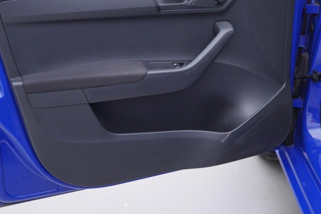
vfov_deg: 27.4
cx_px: 164
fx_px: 437
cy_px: 77
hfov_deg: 40.3
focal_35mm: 49
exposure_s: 1/40
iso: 125
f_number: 2.8
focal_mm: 24
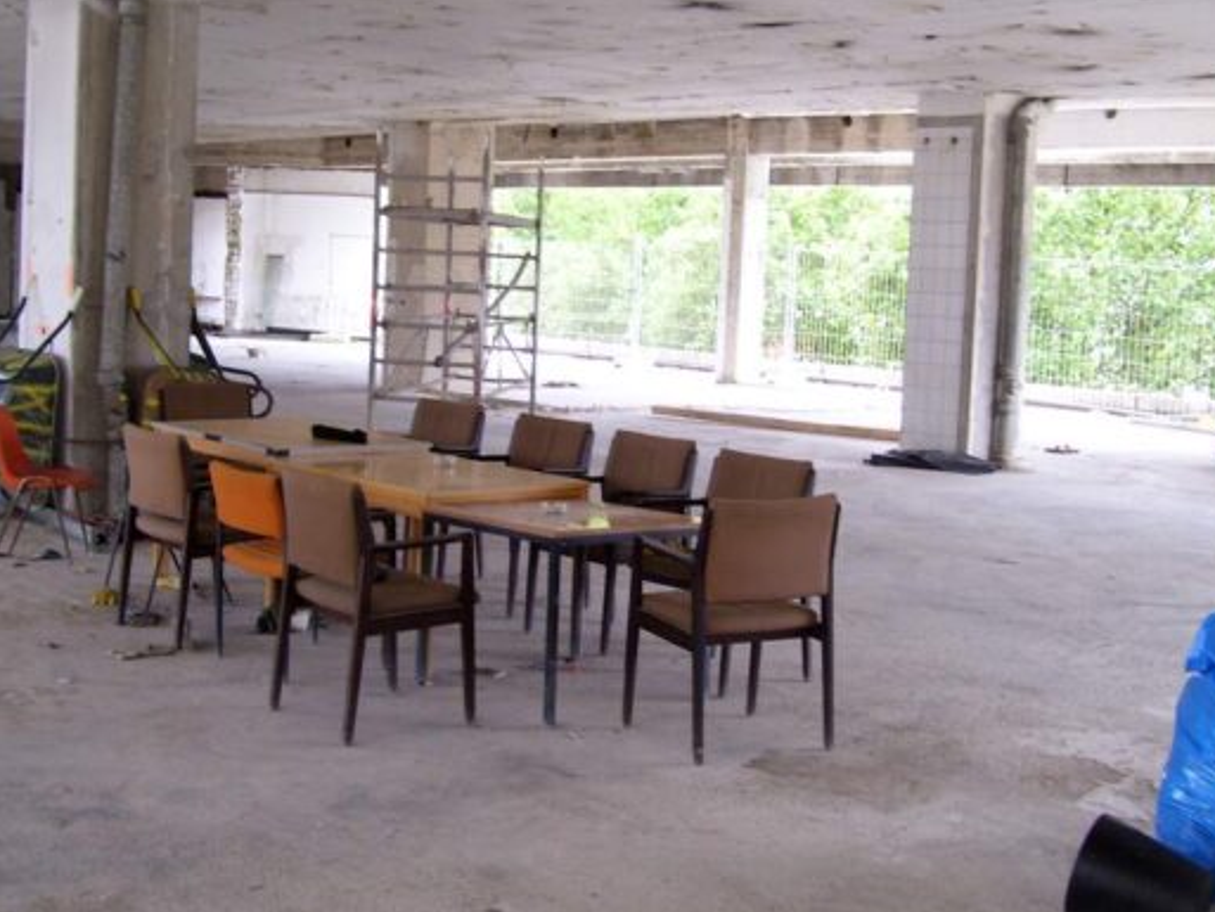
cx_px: 553
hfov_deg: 38.1
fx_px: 1755
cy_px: 412
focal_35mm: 50
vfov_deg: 29.1
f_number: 2.7
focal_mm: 6
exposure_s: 1/45
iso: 80
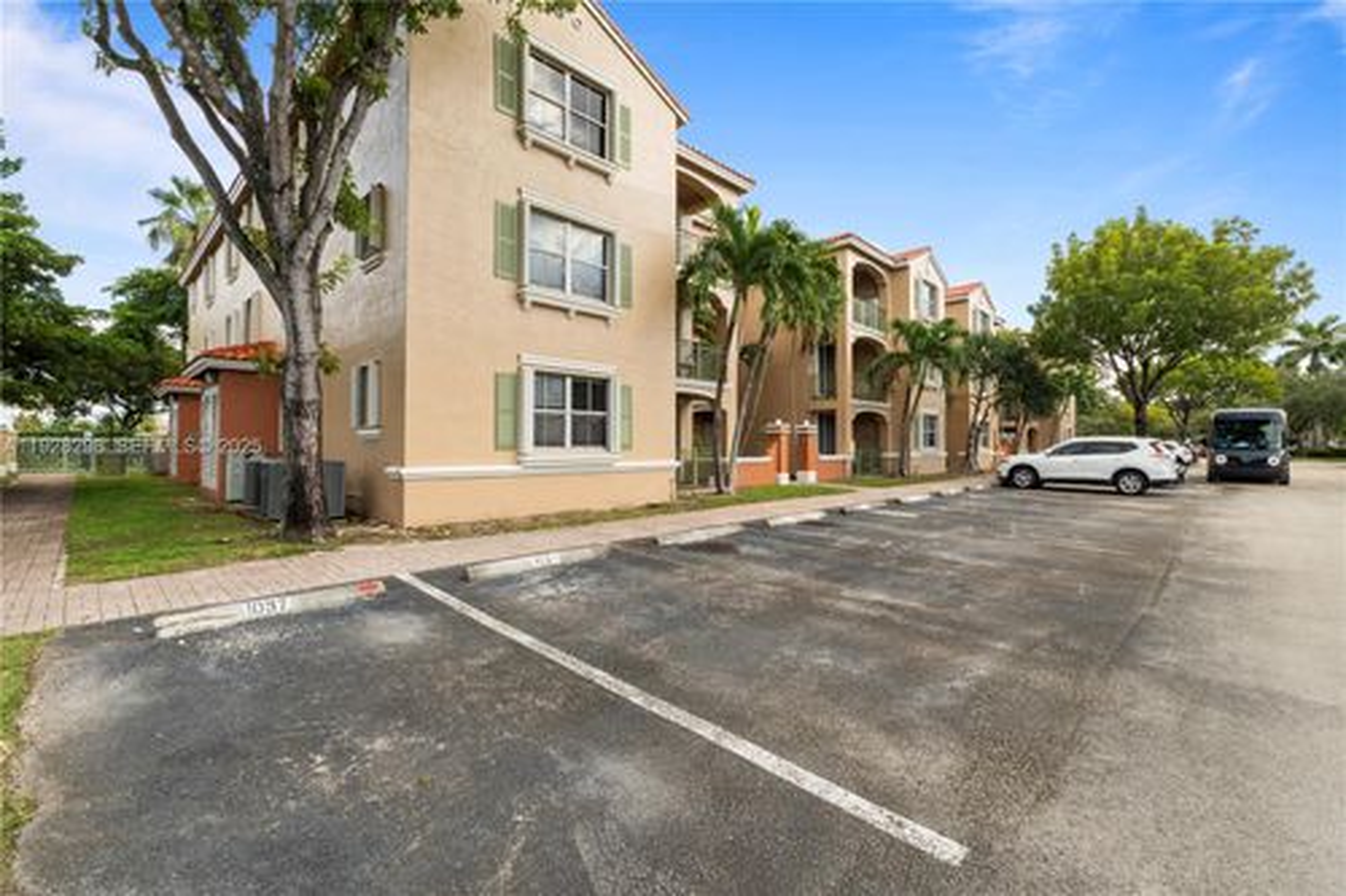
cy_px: 448
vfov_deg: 77.3
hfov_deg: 100.4
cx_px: 673
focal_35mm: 15
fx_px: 561
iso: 100
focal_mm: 10
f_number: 9
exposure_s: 1/20
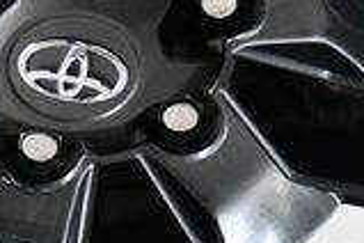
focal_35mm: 302
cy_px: 44
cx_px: 92
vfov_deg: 4.5
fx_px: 3053
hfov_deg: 6.8
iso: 1400
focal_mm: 50
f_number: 4.8
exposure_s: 1/125
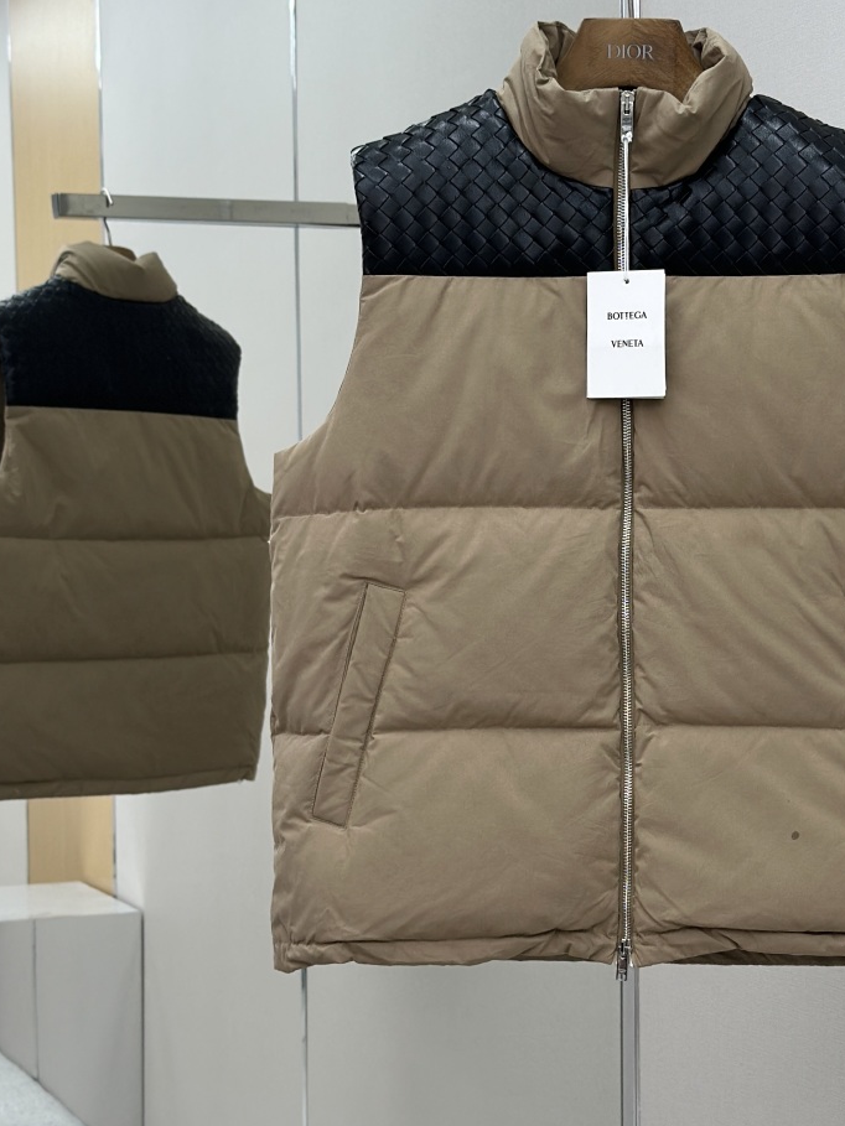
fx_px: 2473
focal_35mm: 76
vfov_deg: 25.6
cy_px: 671
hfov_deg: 19.3
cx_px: 618
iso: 80
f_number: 1.78
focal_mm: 6.86
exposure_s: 1/277
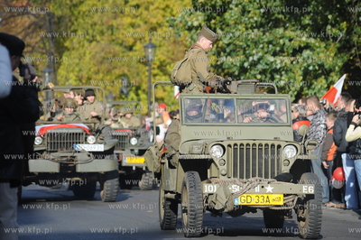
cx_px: 180
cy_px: 120
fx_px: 2004
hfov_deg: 10.3
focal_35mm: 200
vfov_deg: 6.9
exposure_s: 1/1250
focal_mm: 200
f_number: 5.6
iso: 400
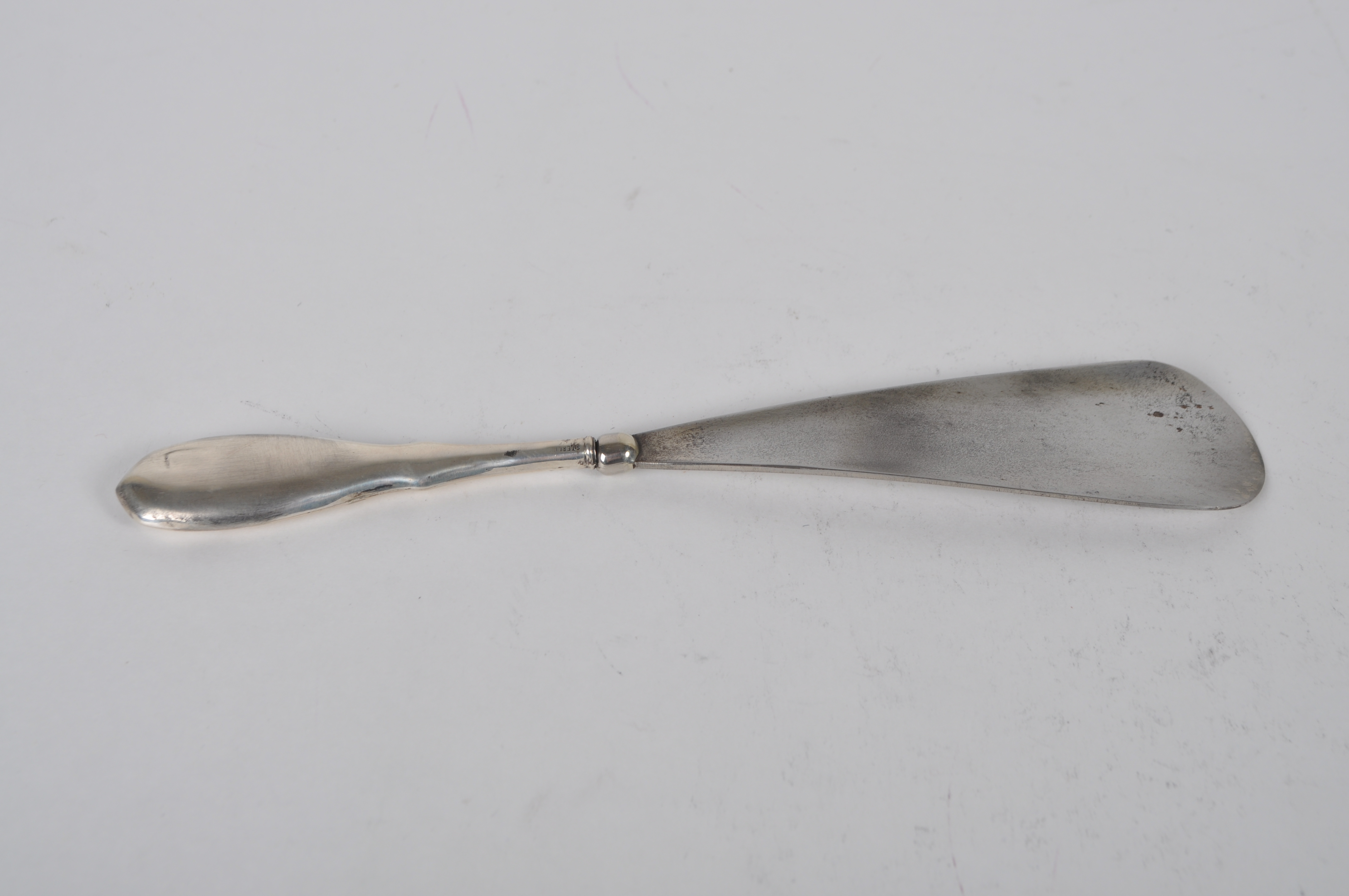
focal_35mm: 48
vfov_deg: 28.0
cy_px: 448
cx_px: 674
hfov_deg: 41.2
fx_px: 1796
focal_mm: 32
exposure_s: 1/125
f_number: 9
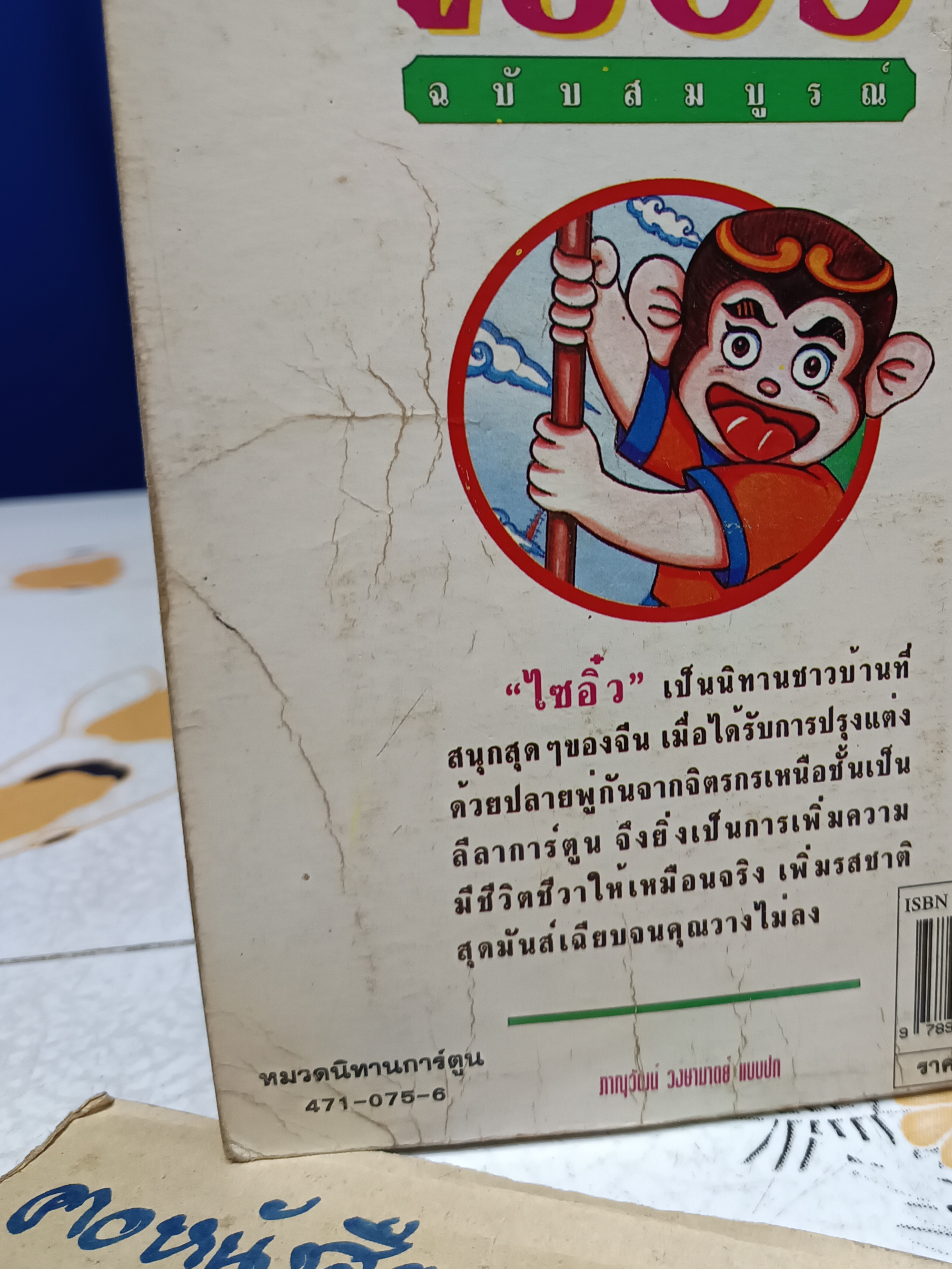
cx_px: 663
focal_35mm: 36
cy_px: 485
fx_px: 1320
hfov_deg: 39.0
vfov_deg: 50.9
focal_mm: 5.31
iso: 1048
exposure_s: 1/25
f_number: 1.7
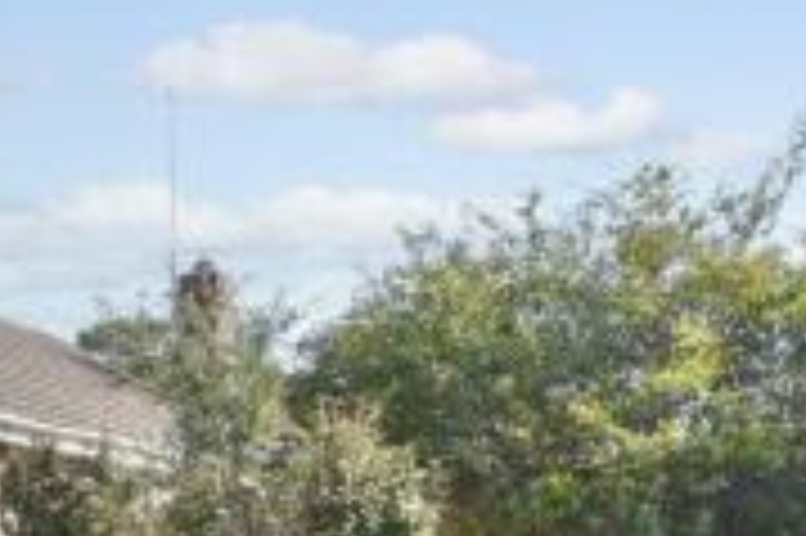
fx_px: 1230
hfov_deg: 32.0
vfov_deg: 22.7
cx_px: -83
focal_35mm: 55
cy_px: 637
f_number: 8
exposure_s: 1/125
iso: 160
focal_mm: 10
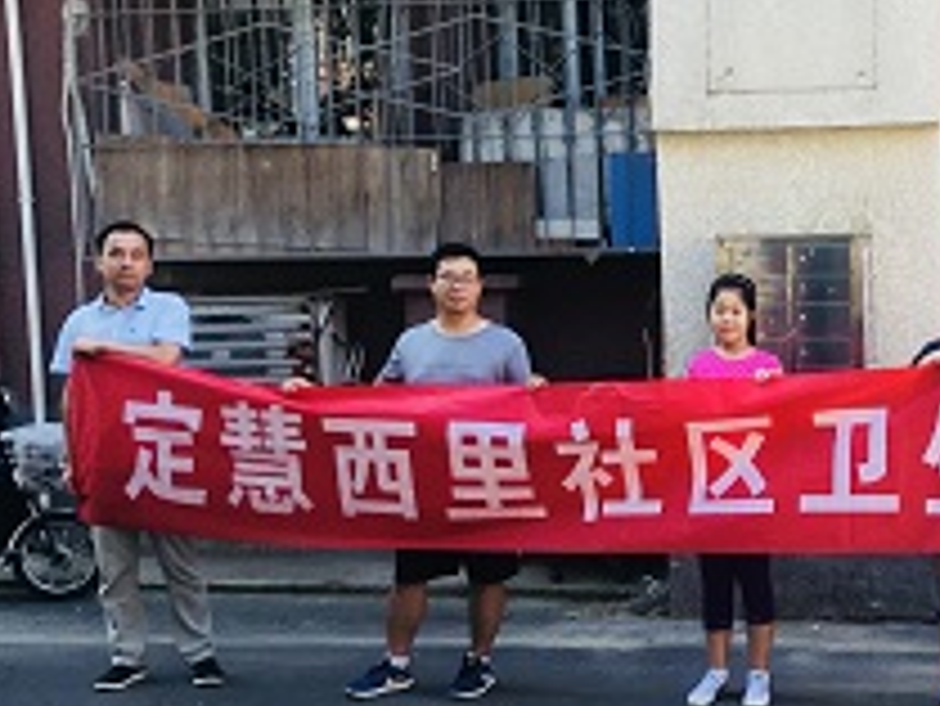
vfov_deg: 21.9
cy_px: 438
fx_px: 1820
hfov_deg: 27.6
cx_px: 895
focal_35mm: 67
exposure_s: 1/315
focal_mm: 3.99
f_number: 1.8
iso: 20
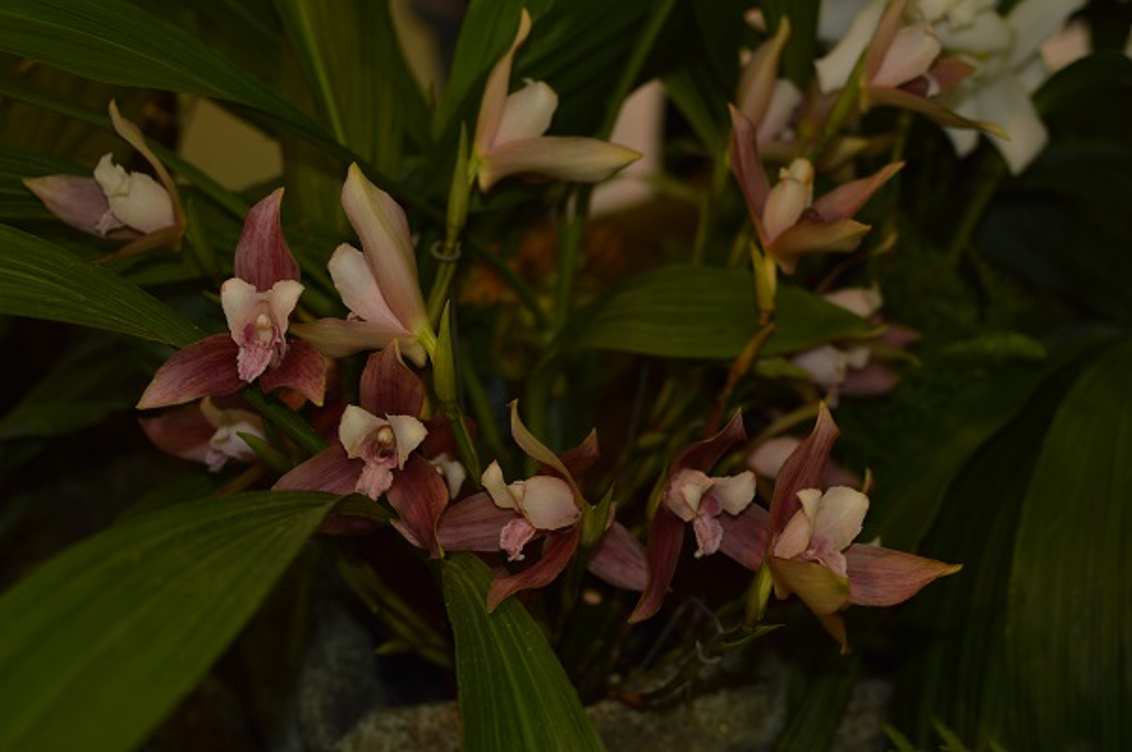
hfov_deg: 37.9
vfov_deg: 25.7
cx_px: 566
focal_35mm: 52
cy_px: 376
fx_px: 1649
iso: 100
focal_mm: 35
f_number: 2.8
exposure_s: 1/60
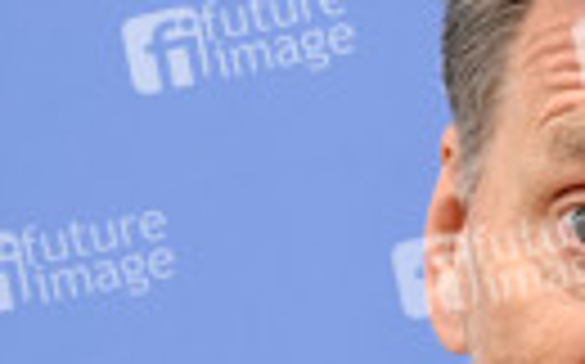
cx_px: 569
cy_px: 377
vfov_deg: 2.8
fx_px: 7582
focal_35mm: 476
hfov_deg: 4.4
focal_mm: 135
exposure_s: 1/400
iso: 3200
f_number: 5.6
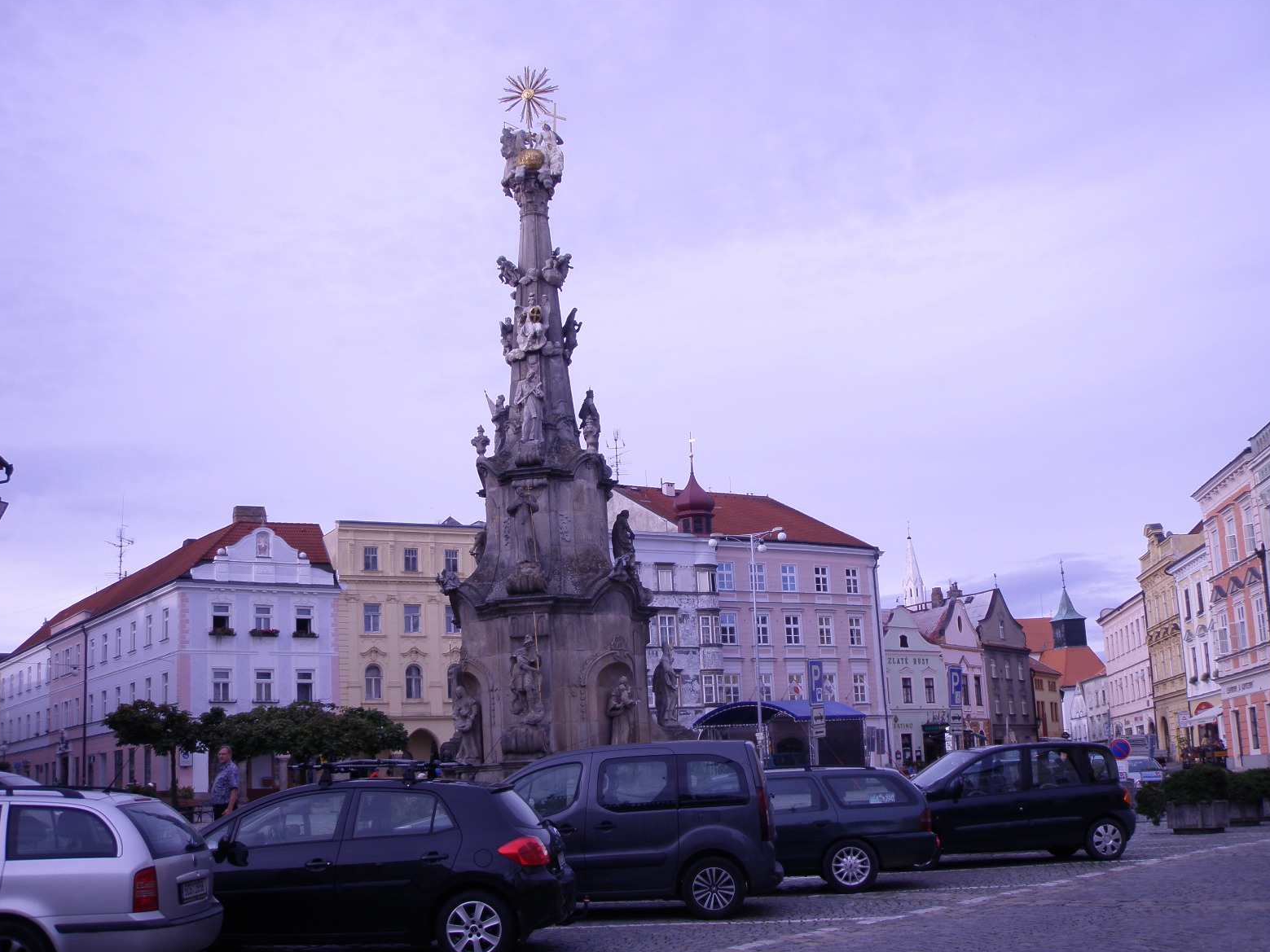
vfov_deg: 36.8
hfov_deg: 47.9
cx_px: 639
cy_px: 470
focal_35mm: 39
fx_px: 1431
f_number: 3.5
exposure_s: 1/200
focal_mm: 6.7
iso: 50
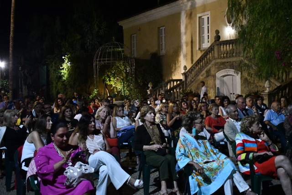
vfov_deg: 26.5
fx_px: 414
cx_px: 146
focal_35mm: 51
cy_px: 98
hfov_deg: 38.9
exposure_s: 1/60
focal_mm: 34
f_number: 4.5
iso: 12800
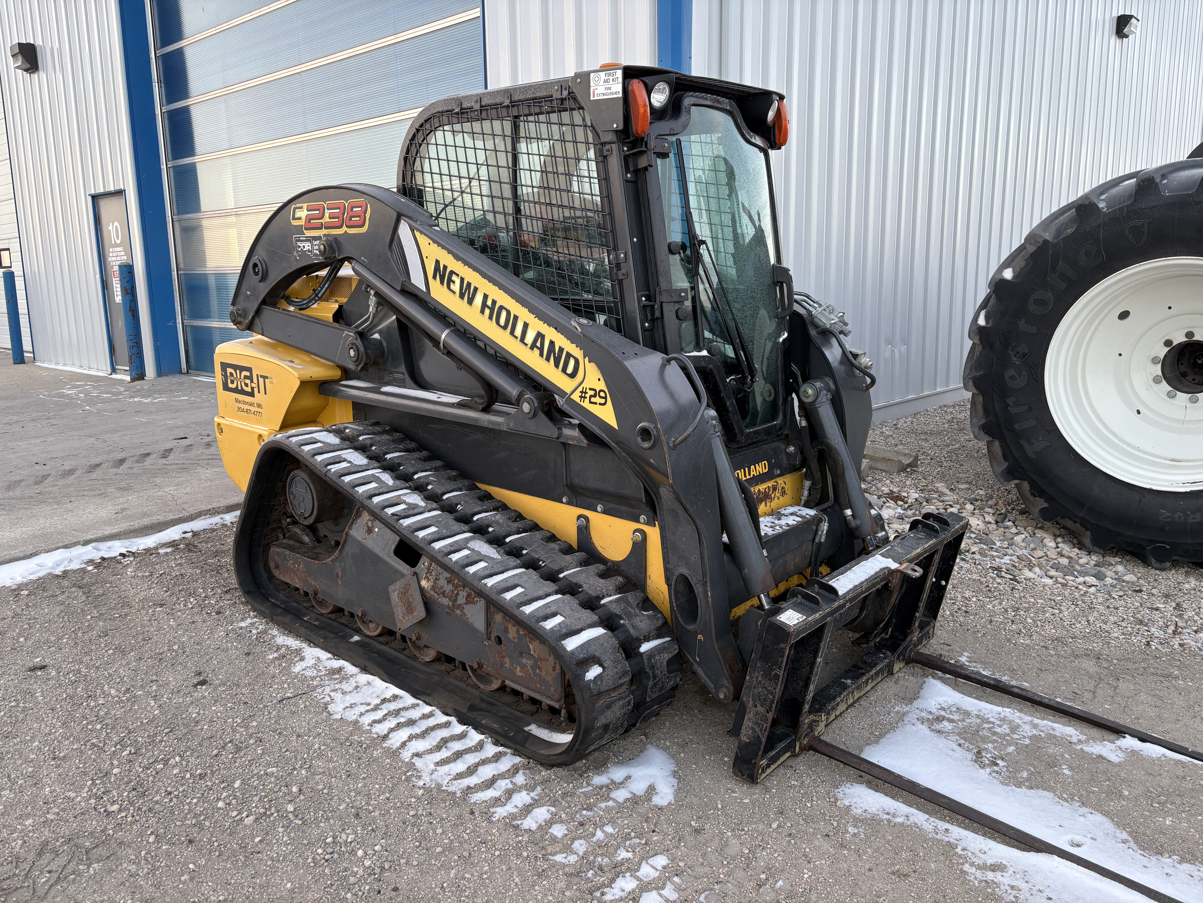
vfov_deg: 53.1
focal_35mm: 26
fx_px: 904
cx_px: 602
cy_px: 452
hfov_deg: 67.3
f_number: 1.6
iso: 50
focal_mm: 5.96
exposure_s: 1/122
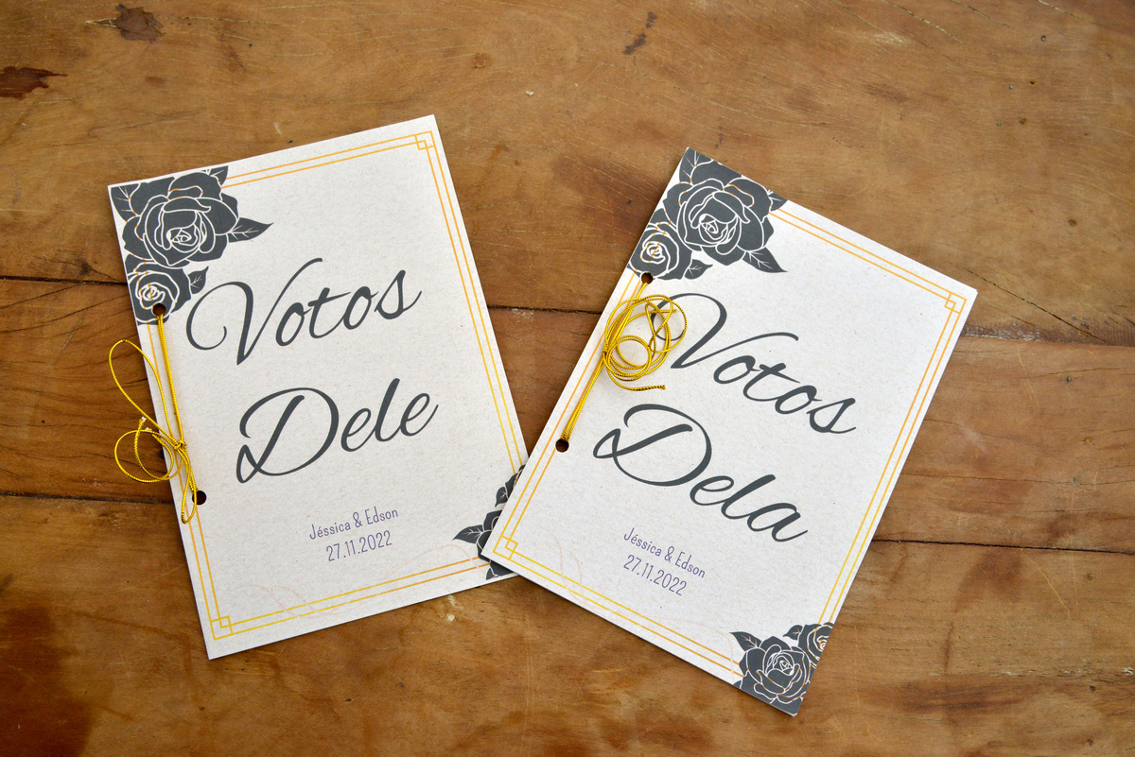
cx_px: 568
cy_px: 378
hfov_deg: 54.4
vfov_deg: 37.9
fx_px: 1104
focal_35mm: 35
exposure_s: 1/200
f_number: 10
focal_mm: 35
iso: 1100
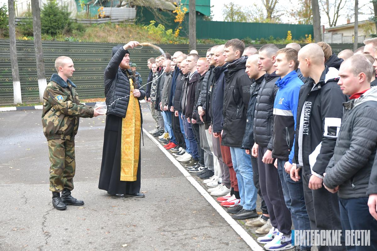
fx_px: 649
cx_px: 188
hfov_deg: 32.4
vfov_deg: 21.9
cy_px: 126
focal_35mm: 62
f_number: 6.3
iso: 900
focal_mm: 62
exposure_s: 1/400
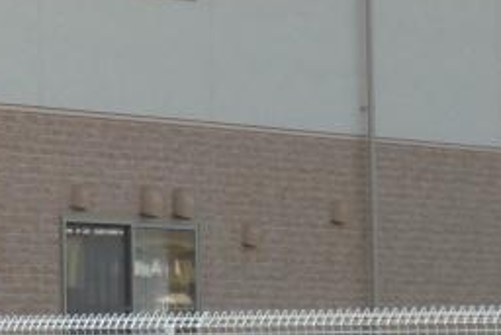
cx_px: -182
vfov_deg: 6.7
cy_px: 106
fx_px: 2840
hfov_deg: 9.9
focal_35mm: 204
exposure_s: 1/400
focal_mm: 8.9
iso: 100
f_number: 4.8
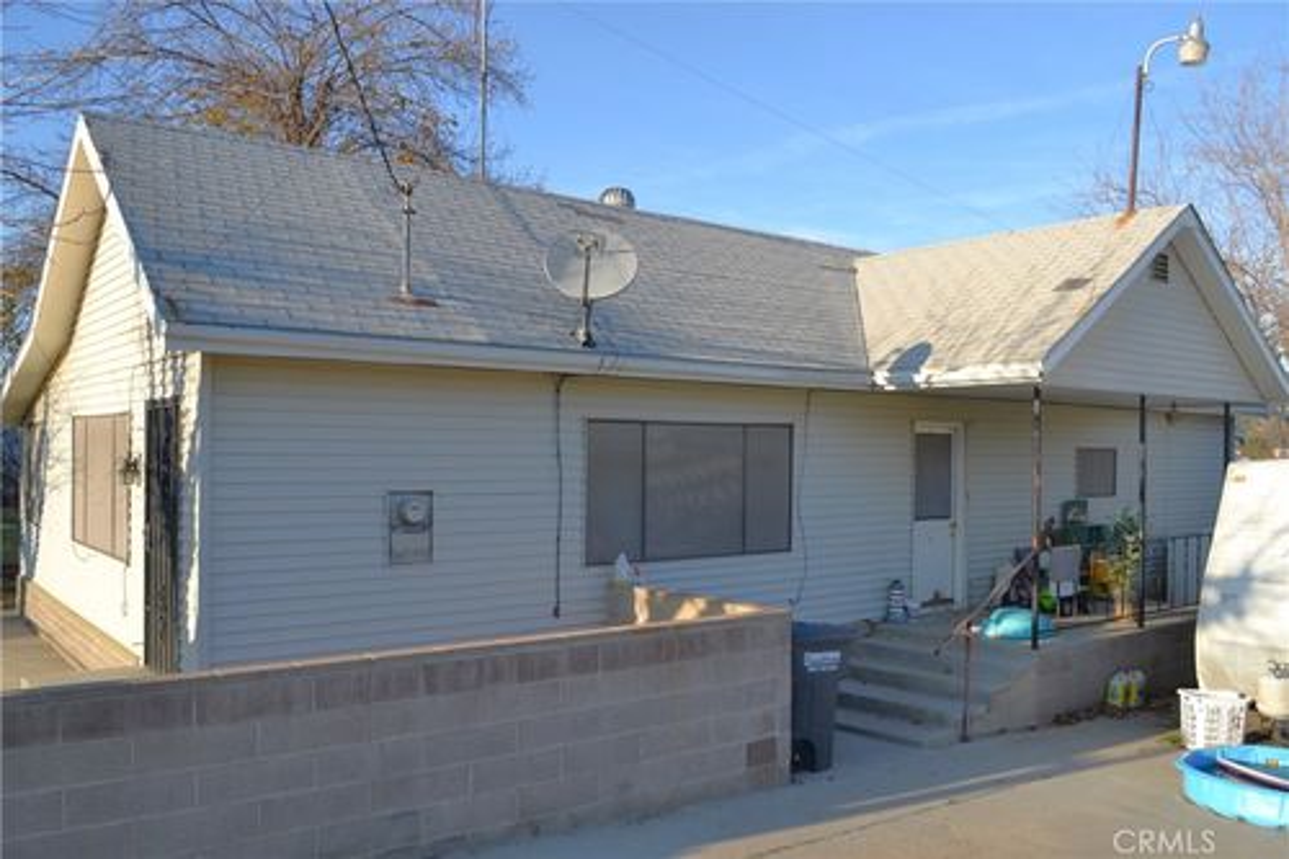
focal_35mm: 30
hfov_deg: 61.9
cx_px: 644
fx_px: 1074
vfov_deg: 43.6
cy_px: 430
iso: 100
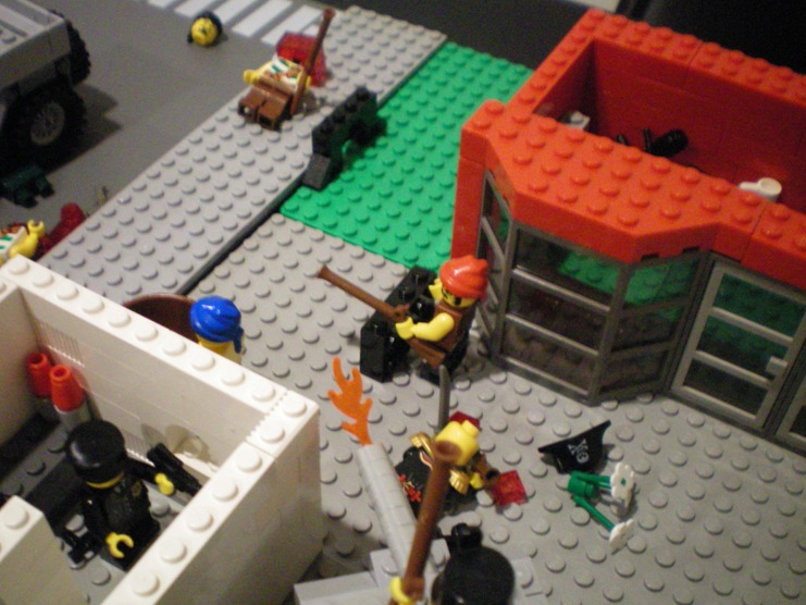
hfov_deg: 45.7
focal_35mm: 41
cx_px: 374
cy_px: 317
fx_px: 955
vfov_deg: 35.1
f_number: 3.1
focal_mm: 6.3
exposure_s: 1/15
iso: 400
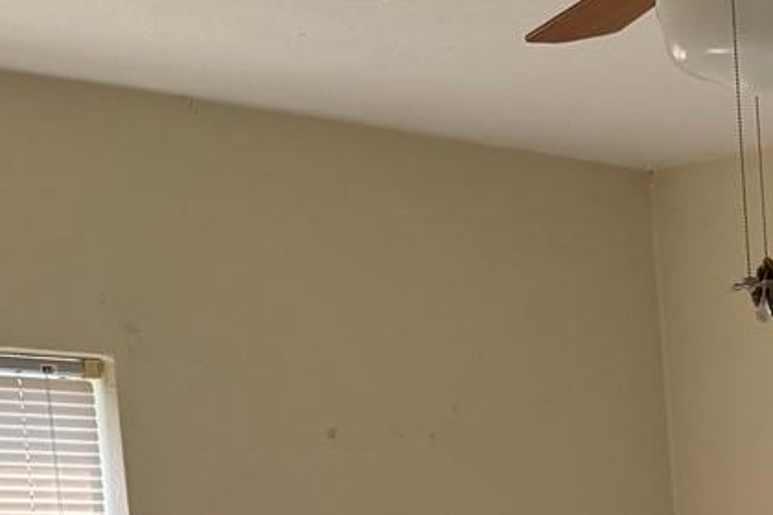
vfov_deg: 13.3
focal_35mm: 95
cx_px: 1160
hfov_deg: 18.9
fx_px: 2040
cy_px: 850
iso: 125
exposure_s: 1/228
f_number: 1.78
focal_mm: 6.76
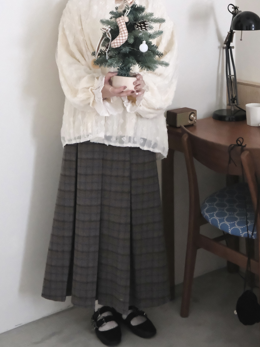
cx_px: 130
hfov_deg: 42.9
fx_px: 331
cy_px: 159
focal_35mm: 33
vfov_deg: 55.3
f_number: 4
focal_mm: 20.2
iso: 6400
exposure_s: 1/160
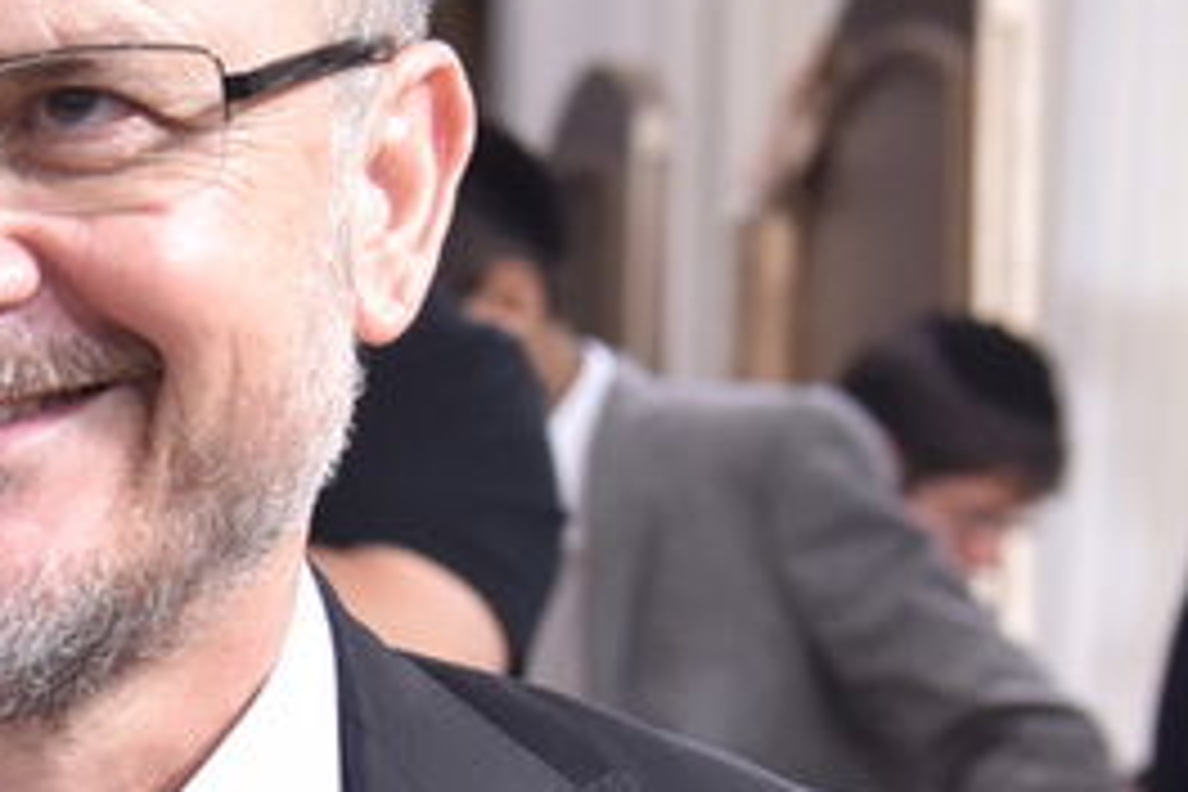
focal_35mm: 255
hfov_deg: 7.5
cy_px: 1064
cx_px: -1706
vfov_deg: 5.4
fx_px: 8414
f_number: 4.5
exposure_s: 1/125
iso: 500
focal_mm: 48
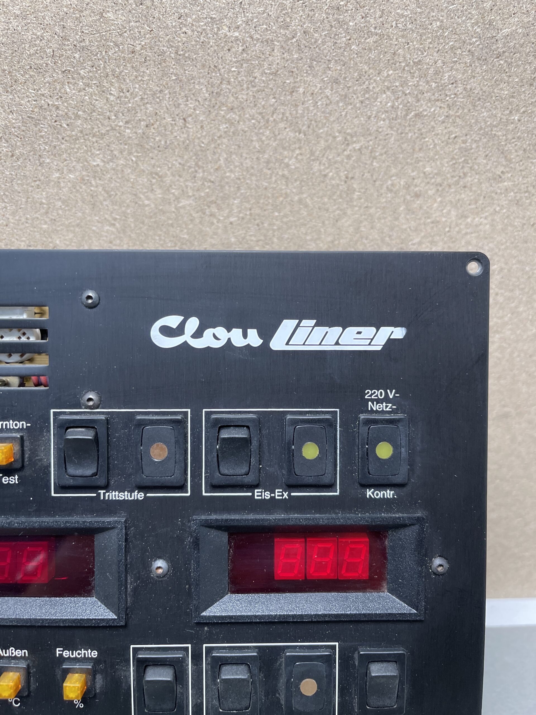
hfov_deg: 53.1
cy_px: 358
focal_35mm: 26
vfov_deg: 67.3
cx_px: 268
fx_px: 537
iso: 80
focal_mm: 5.1
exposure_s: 1/100
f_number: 1.6
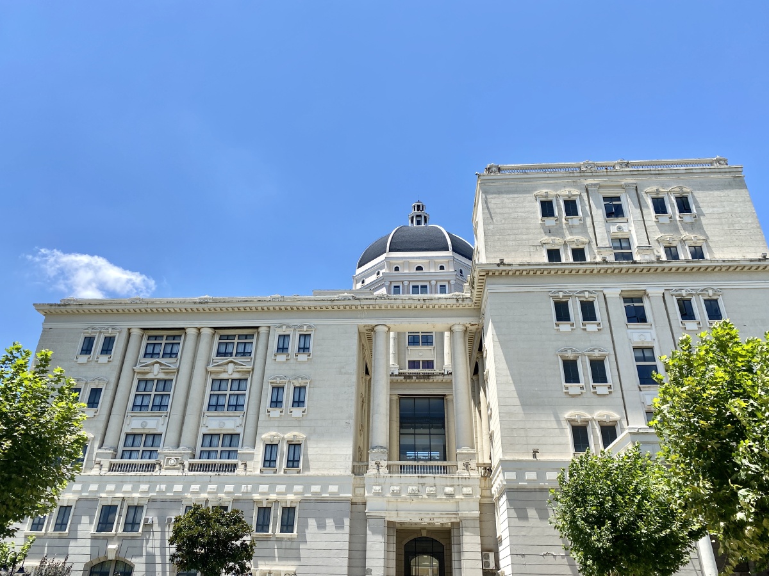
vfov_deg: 53.1
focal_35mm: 26
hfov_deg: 67.3
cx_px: 384
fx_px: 578
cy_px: 288
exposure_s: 1/1961
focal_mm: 4.25
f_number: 1.8
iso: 32
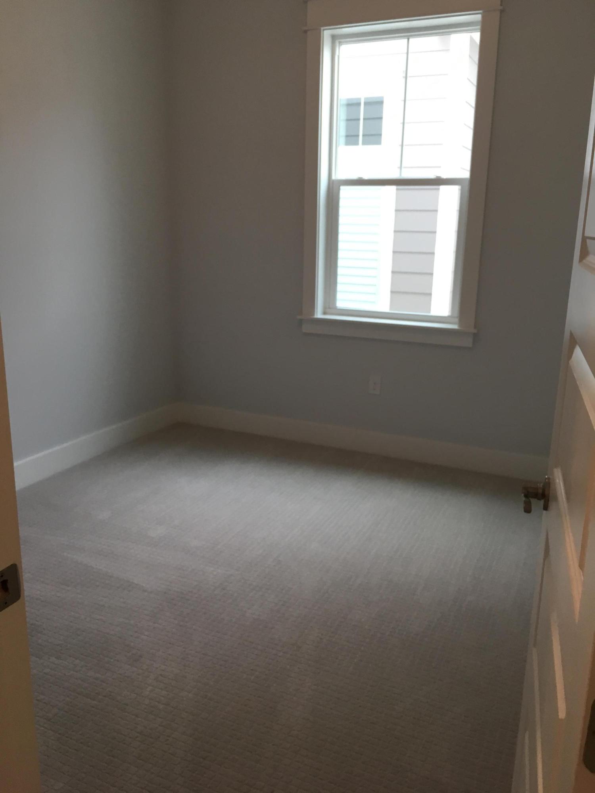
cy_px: 396
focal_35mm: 29
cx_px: 298
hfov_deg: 48.2
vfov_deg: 61.7
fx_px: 665
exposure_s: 1/30
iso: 32
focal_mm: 4.15
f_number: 2.2
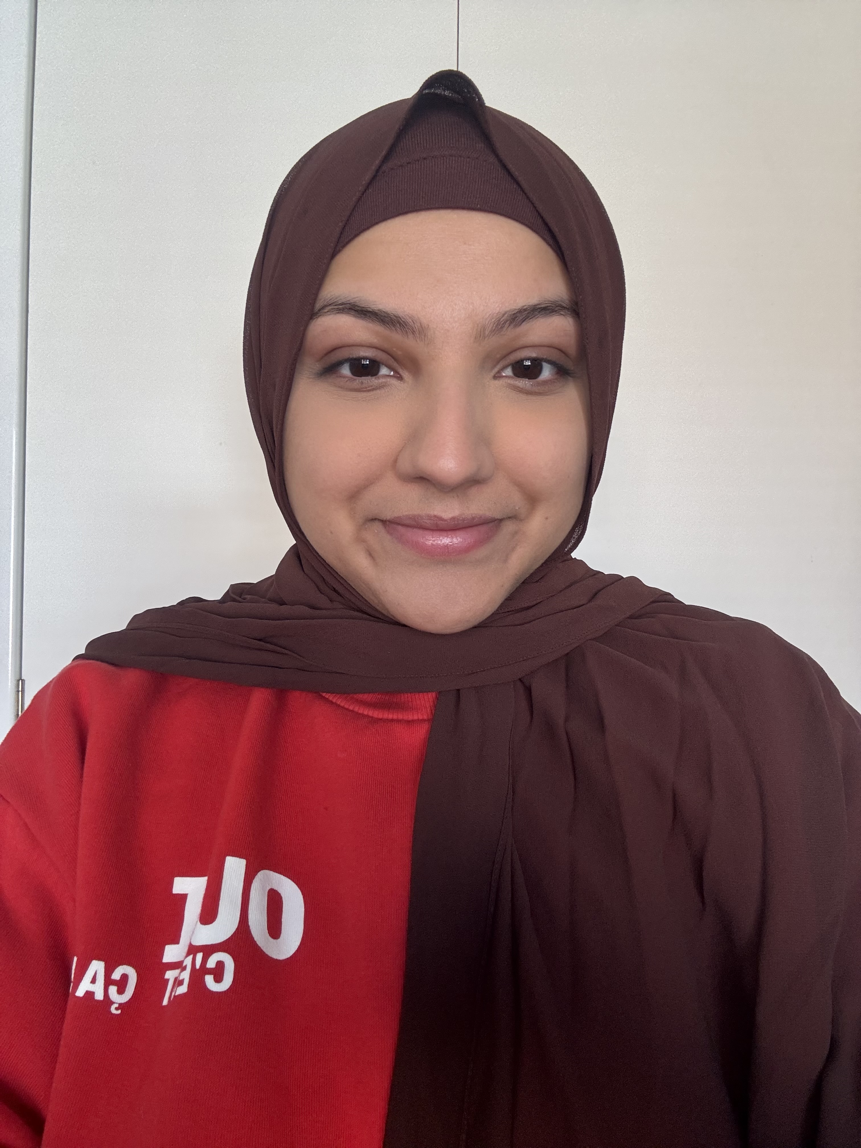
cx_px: 430
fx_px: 763
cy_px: 574
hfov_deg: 58.9
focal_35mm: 23
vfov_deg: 73.9
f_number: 1.9
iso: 125
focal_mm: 2.69
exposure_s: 1/60
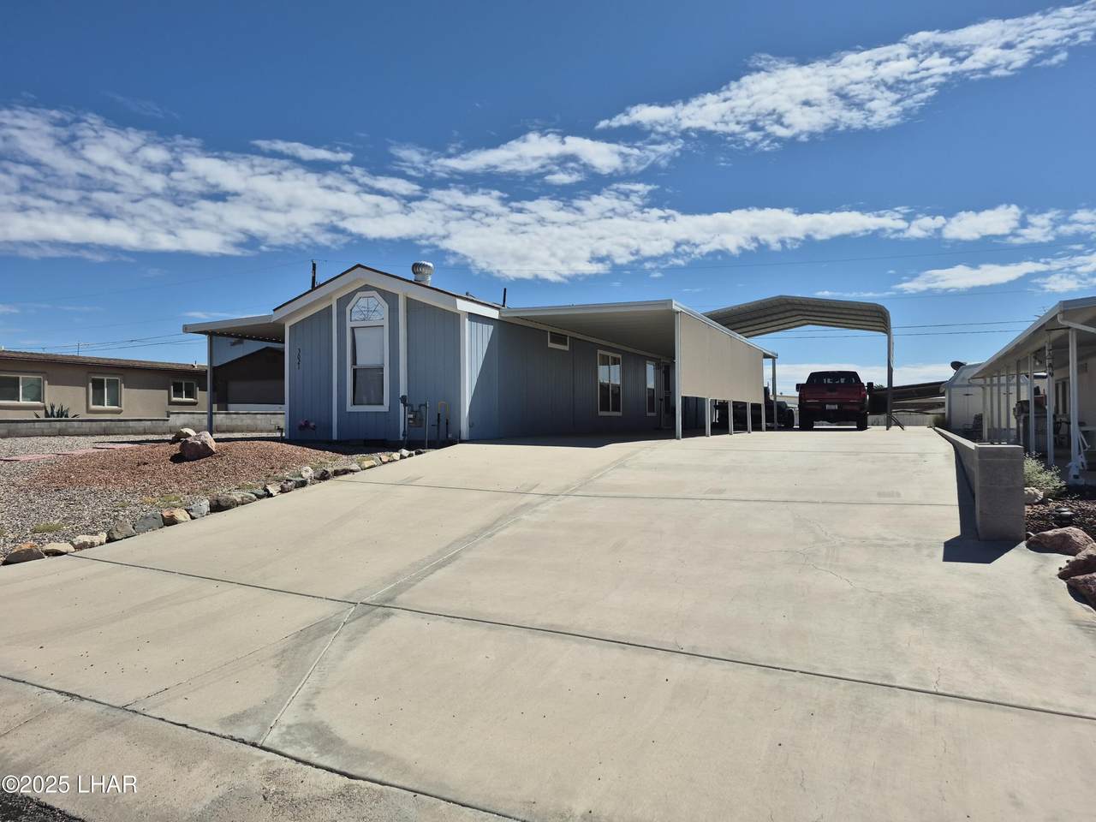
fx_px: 728
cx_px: 548
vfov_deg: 58.9
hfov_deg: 73.9
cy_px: 411
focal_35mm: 23
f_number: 1.8
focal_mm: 5.4
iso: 25
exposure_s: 1/3760
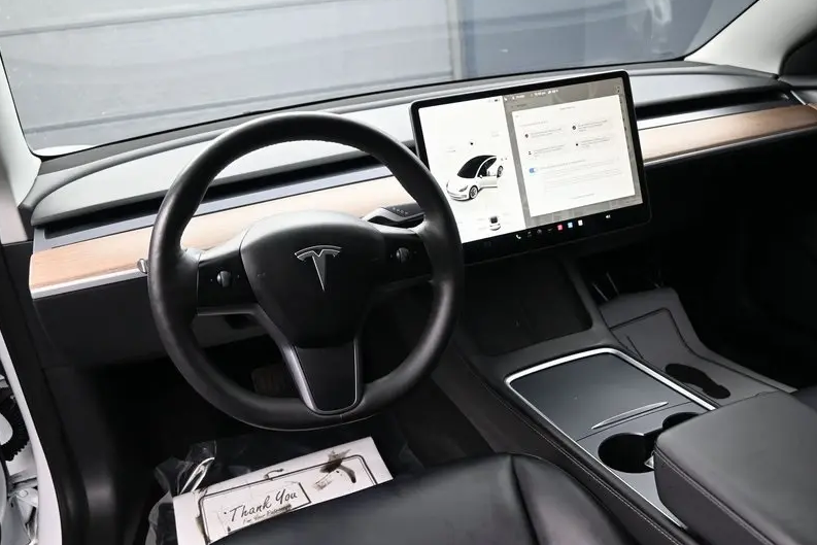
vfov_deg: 42.3
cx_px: 406
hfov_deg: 60.3
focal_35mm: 31
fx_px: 704
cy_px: 289
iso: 1100
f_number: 3.5
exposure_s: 1/125
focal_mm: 16
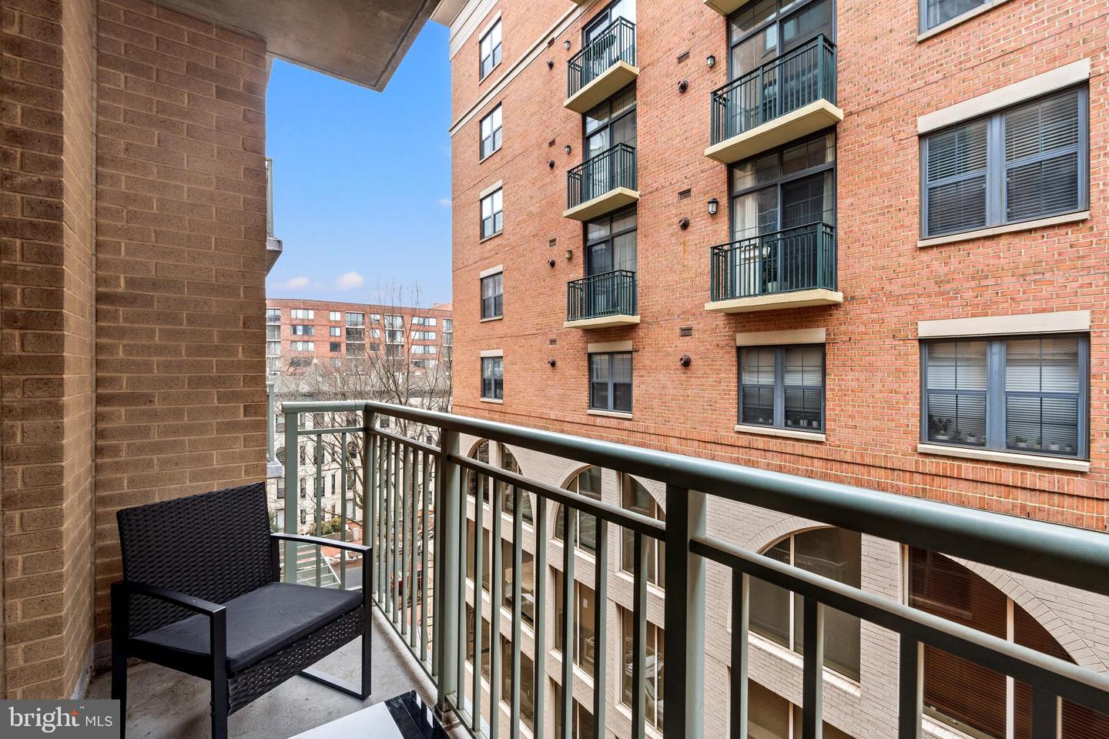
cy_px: 370
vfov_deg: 73.7
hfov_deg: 96.7
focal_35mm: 16
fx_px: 493
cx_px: 554
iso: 800
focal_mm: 16
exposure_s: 1/40
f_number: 8
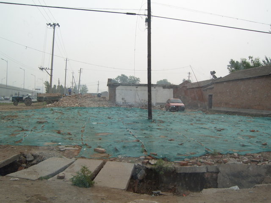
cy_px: 102
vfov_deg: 38.7
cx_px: 136
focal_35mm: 37
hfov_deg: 50.1
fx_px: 290
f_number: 6
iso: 63
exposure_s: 1/90
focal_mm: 6.2
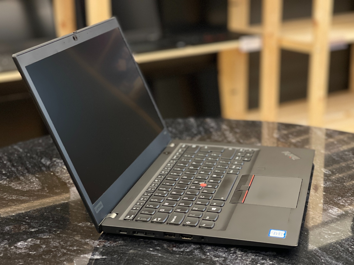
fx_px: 654
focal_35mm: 64
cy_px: 132
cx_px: 177
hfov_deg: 30.3
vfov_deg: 22.9
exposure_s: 1/40
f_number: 2.2
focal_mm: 7.5
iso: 320
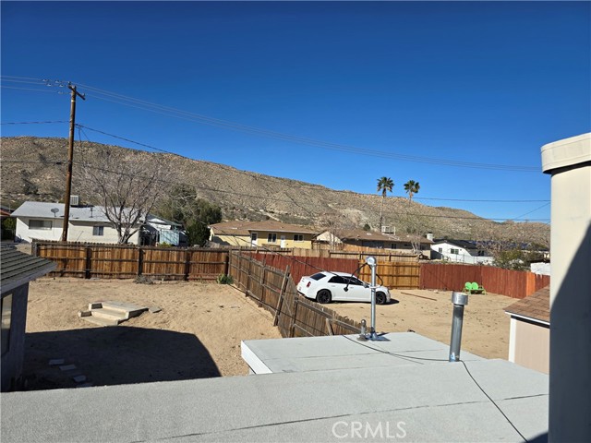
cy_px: 222
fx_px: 393
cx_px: 296
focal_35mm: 23
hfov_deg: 73.9
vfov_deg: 58.9
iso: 12
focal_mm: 6.3
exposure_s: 1/1361
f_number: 1.7
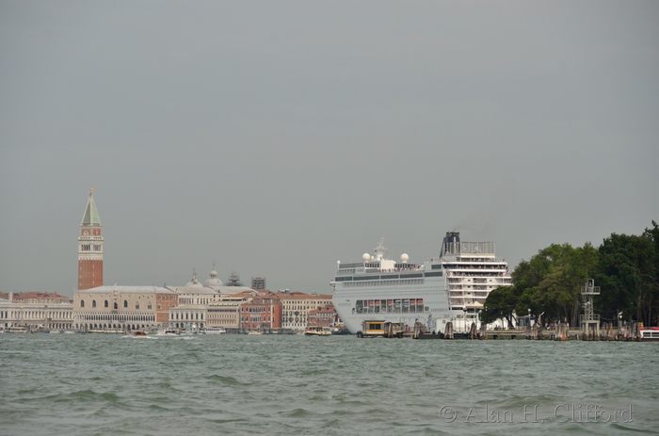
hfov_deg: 10.2
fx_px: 3698
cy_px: 218
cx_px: 330
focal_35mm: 202
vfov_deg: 6.7
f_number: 7.1
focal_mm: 135
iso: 100
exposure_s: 1/500
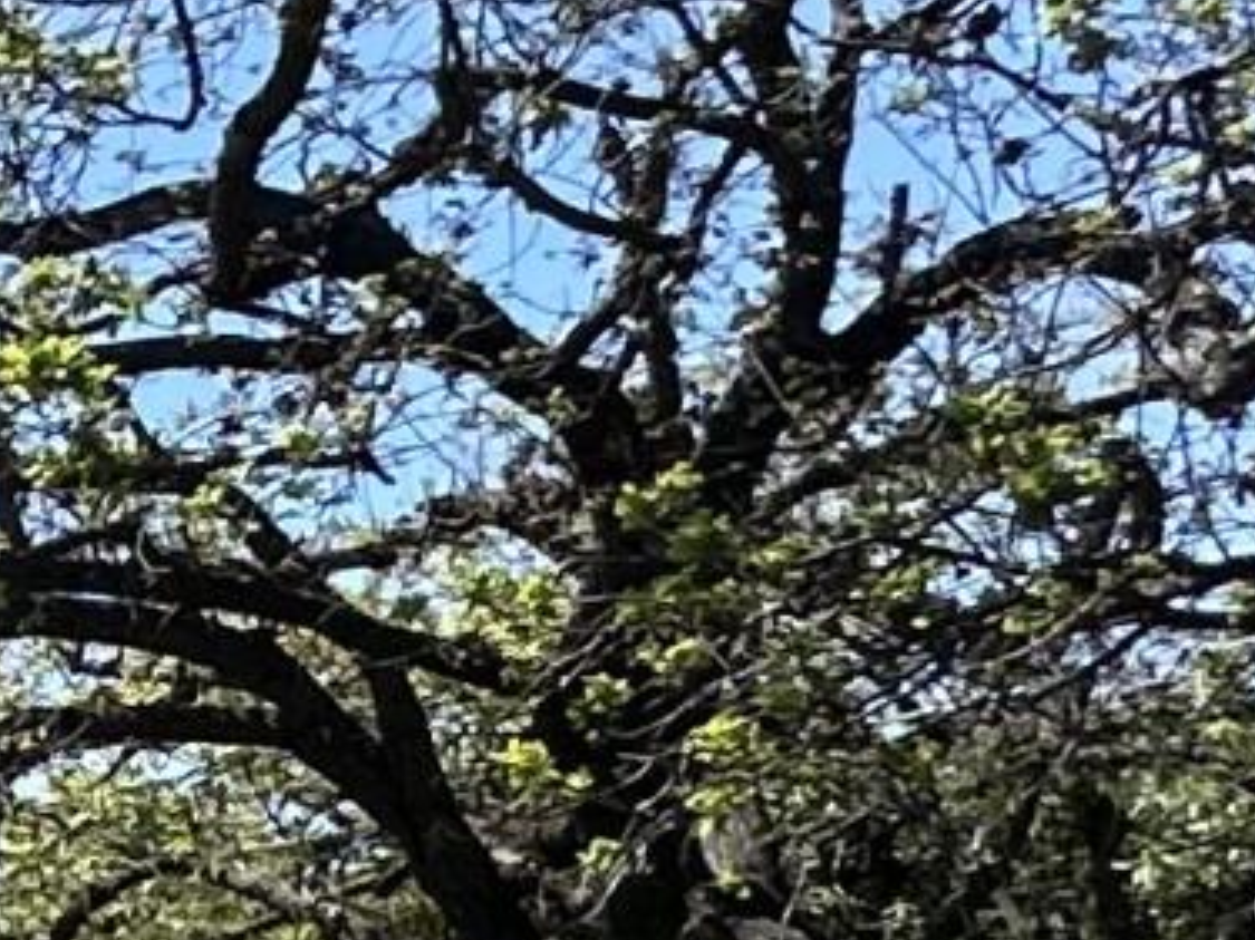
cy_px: 1064
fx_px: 4059
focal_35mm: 112
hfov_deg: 11.4
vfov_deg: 12.9
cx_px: -2410
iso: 50
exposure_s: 1/1366
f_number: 2.2
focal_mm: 2.22
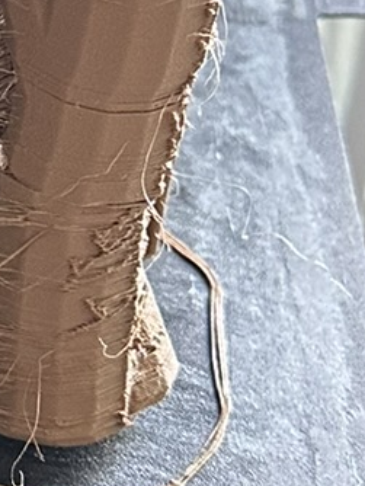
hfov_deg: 9.5
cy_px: 15
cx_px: -349
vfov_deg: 13.3
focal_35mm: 147
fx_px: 2064
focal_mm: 6.86
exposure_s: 1/60
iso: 400
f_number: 1.78
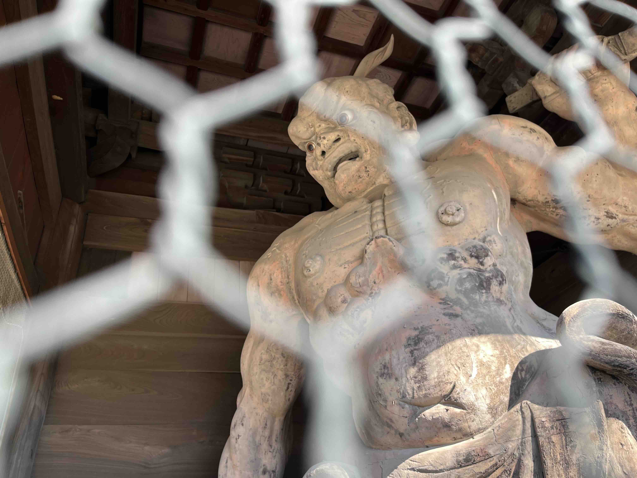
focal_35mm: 26
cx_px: 318
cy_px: 239
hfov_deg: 67.3
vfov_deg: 53.1
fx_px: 478
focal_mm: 5.1
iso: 32
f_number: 1.6
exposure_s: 1/125
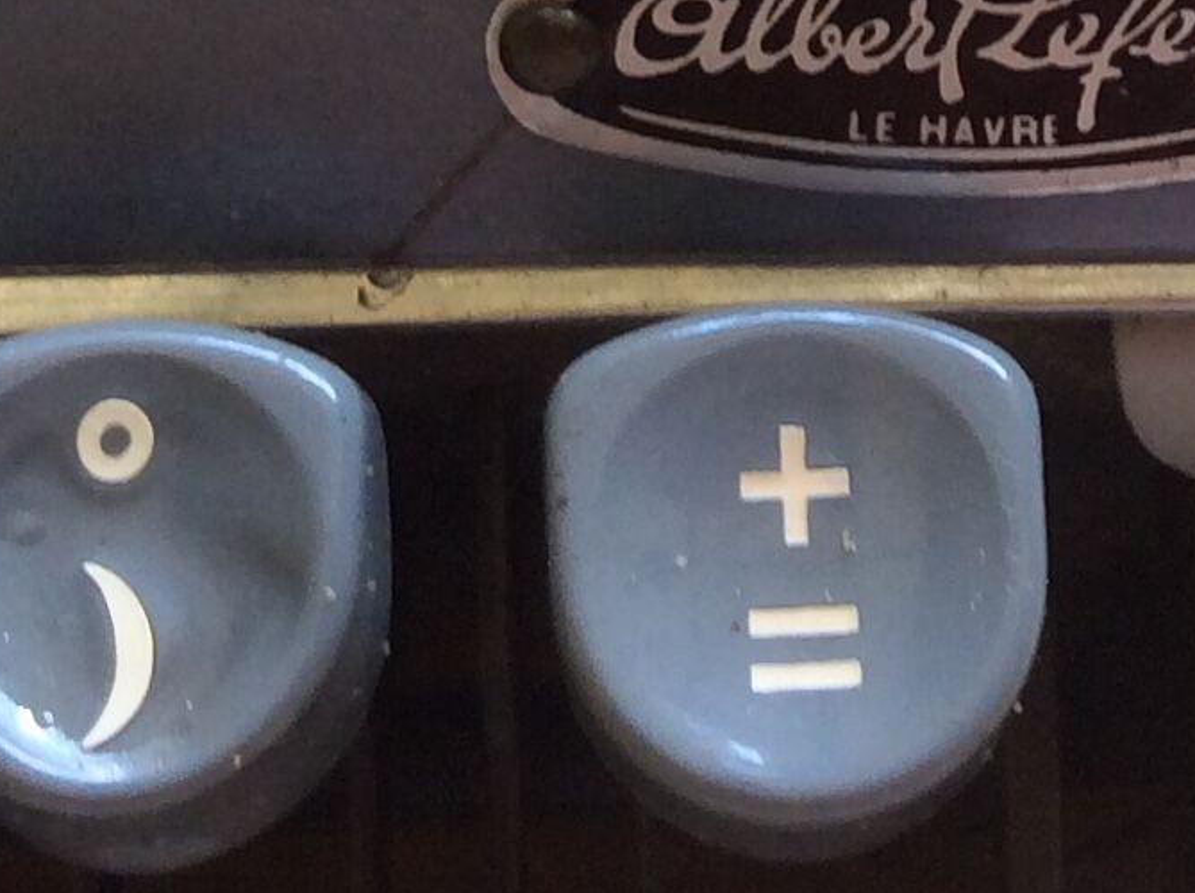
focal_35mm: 124
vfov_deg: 11.4
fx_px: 4275
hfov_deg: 15.9
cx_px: 759
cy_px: -514
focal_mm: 3.3
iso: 32
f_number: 2.4
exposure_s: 1/25
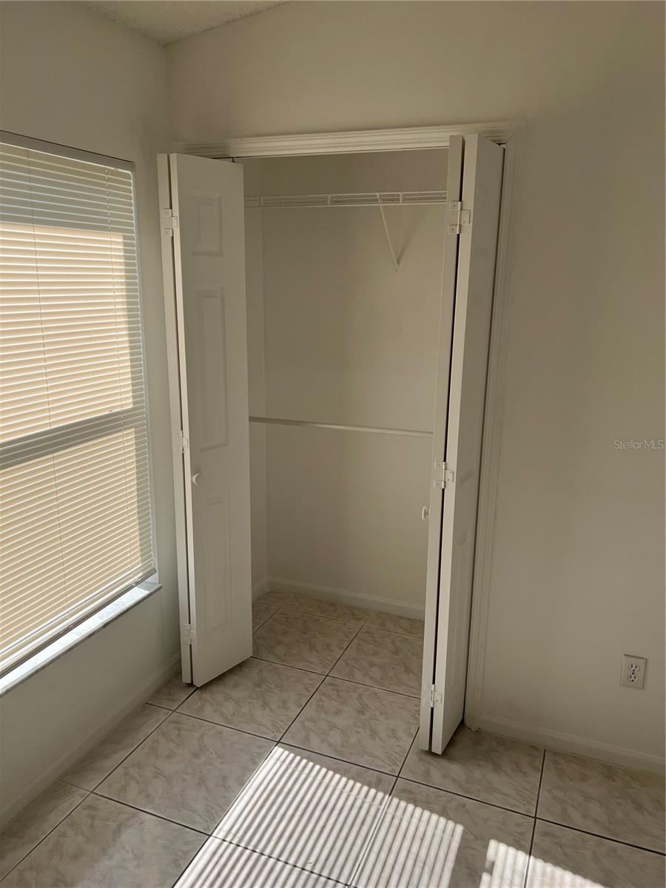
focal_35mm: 26
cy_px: 444
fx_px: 667
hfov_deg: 53.1
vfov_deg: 67.3
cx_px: 333
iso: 50
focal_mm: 5.7
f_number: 1.5
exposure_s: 1/1000
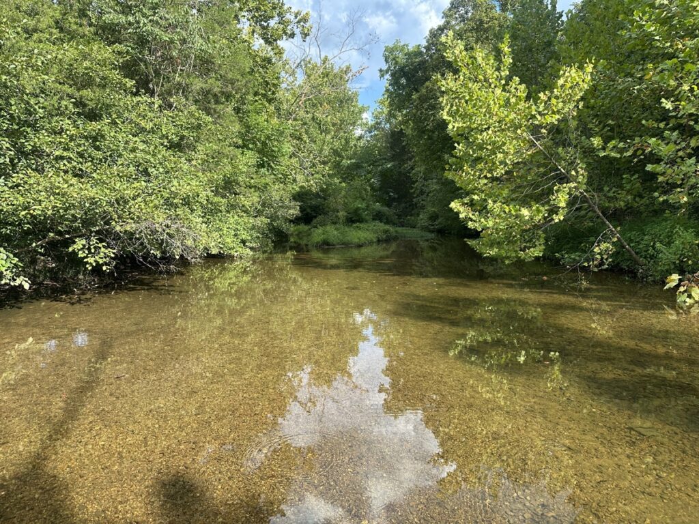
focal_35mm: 24
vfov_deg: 56.8
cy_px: 262
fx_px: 485
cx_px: 350
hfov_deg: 71.6
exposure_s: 1/1072
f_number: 1.78
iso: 80
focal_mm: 6.86
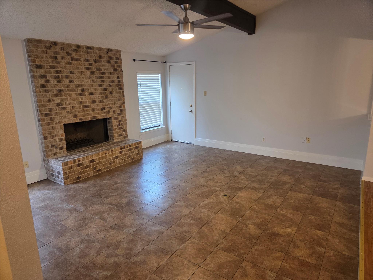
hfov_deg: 73.9
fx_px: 248
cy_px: 140
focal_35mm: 23
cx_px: 186
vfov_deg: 58.9
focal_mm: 5.4
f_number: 1.8
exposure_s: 1/120
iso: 320
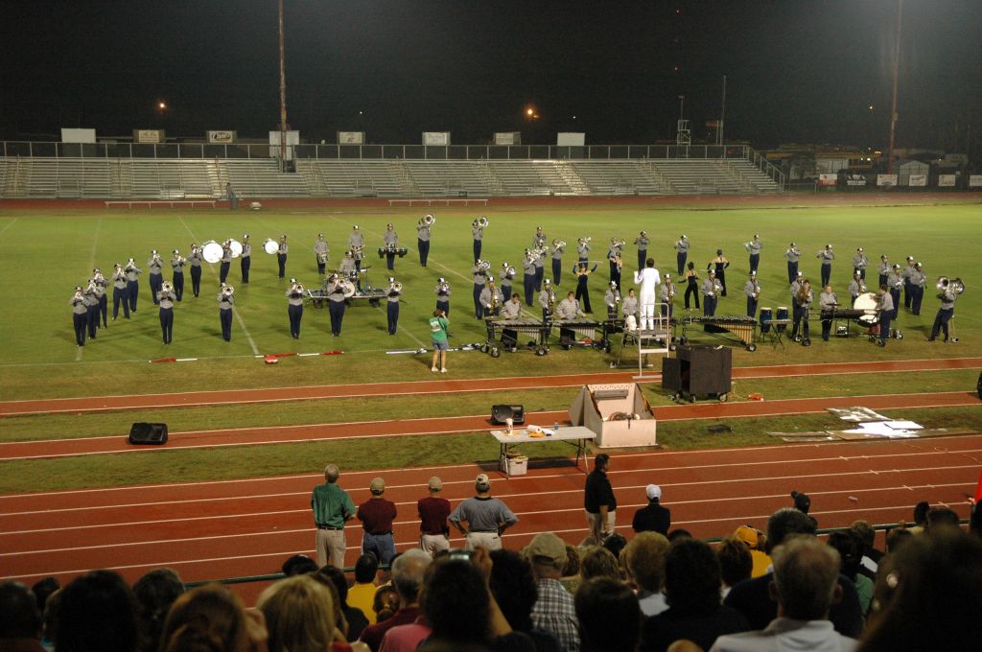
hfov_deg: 41.2
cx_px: 491
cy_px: 326
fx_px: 1308
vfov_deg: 28.0
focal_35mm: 48
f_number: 2.8
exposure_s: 1/60
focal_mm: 32
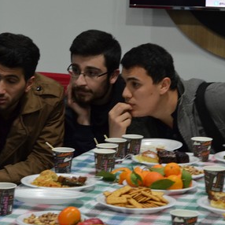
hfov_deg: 10.6
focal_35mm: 164
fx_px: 1206
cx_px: 56
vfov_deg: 10.7
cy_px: 84
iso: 1100
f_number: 5.6
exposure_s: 1/30
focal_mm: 55
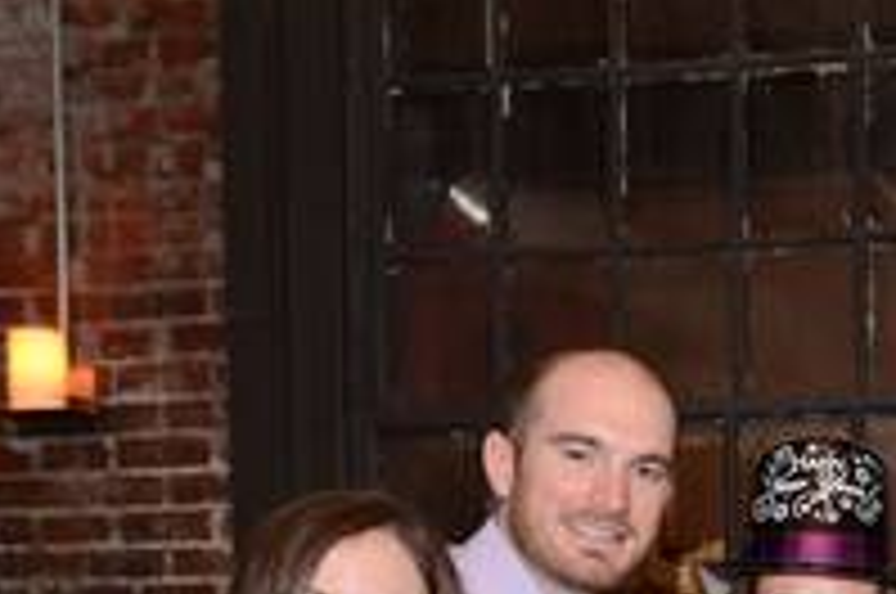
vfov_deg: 15.6
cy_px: 770
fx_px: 2062
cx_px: 1076
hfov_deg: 22.6
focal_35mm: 83
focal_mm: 20
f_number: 4
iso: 1250
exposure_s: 1/30
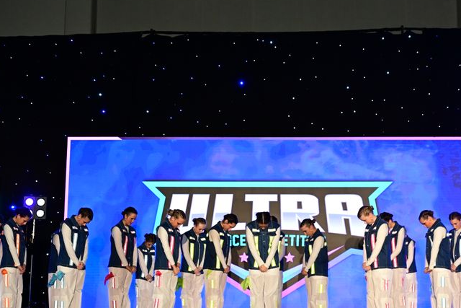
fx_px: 922
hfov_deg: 28.0
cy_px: 120
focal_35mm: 72
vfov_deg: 18.9
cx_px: 282
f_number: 3.2
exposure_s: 1/800
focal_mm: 45
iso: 4000
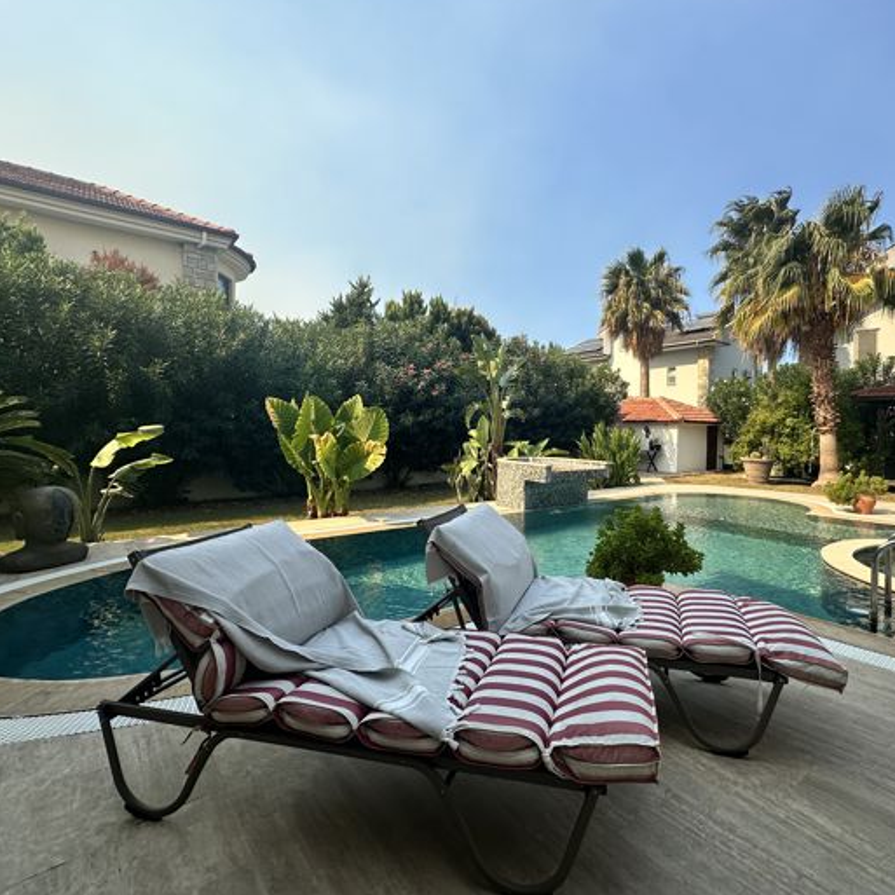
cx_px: 526
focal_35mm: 17
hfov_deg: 83.2
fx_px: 497
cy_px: 436
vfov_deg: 84.0
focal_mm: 2.22
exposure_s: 1/1114
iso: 40
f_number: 2.2
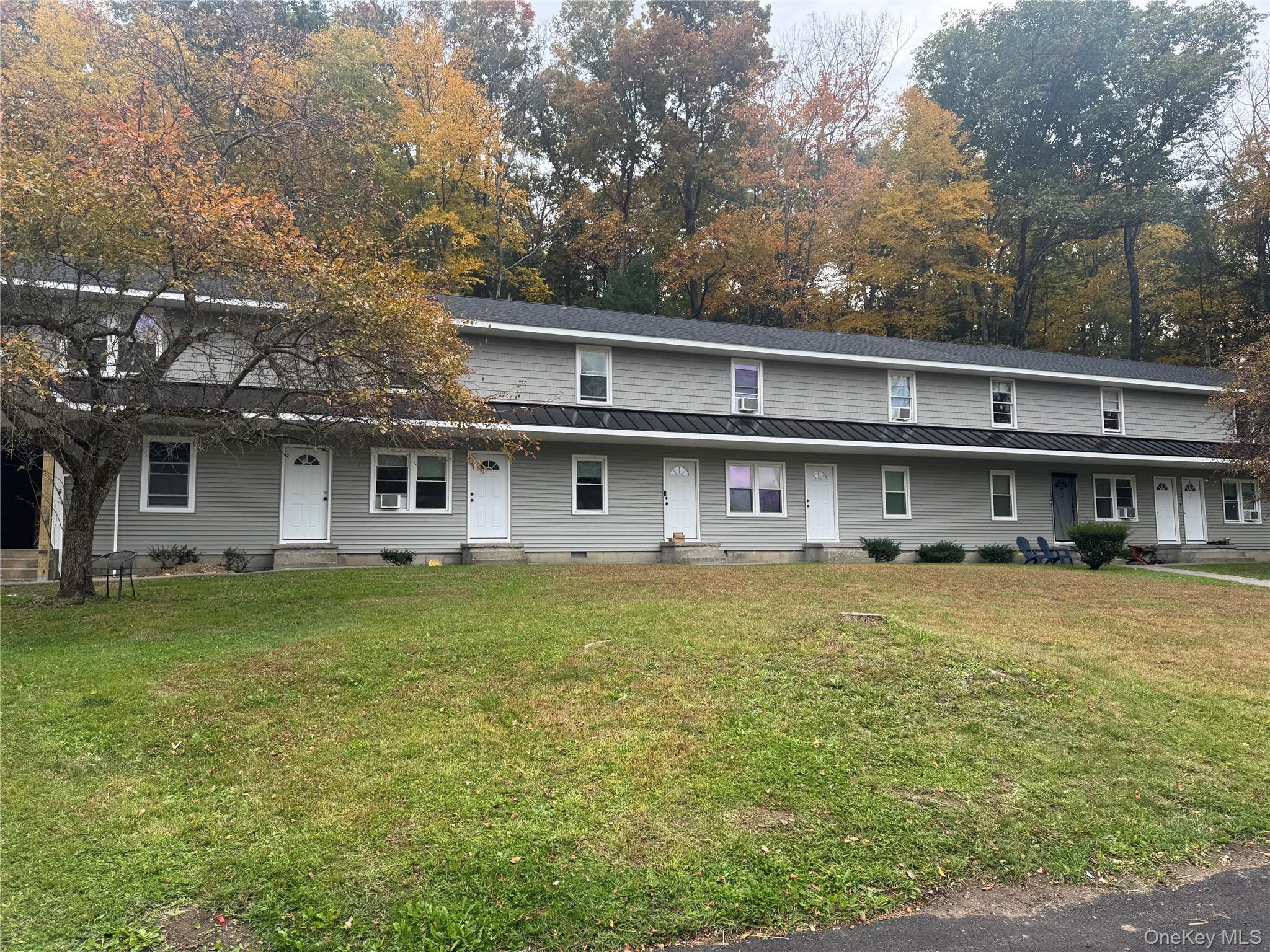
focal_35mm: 24
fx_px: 881
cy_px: 476
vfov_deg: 56.8
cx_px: 635
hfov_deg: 71.6
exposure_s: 1/527
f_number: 1.78
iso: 80
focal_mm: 6.76
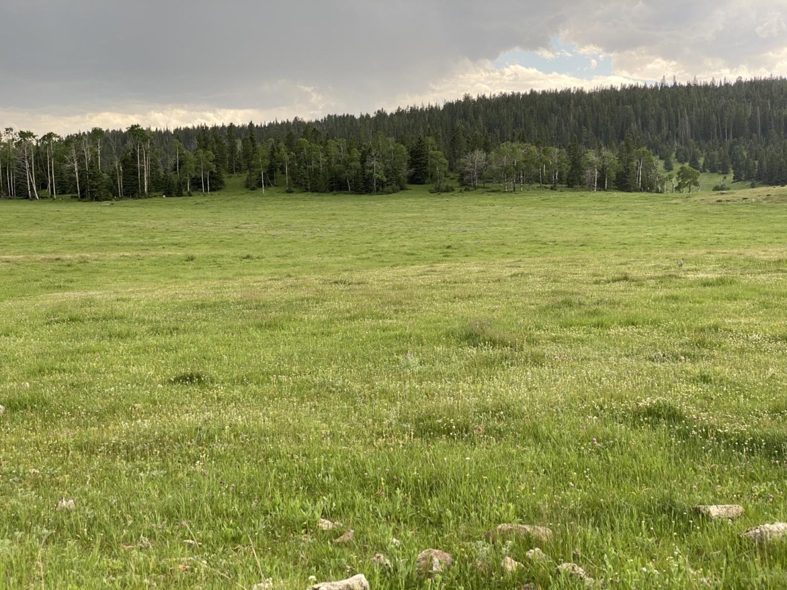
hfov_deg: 36.8
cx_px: 394
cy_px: 295
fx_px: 1182
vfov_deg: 28.0
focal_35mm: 52
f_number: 2
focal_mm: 6
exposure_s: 1/180
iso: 20
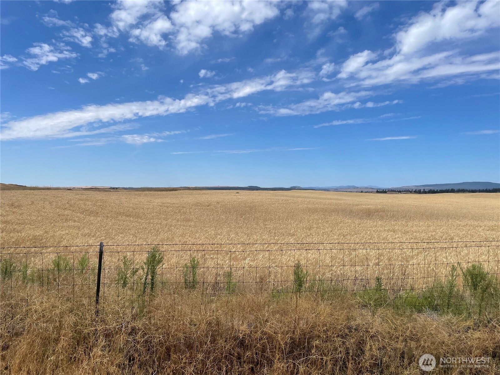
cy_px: 188
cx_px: 250
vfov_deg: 53.1
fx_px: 376
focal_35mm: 26
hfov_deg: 67.3
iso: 32
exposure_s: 1/5291
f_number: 1.6
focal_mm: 4.2
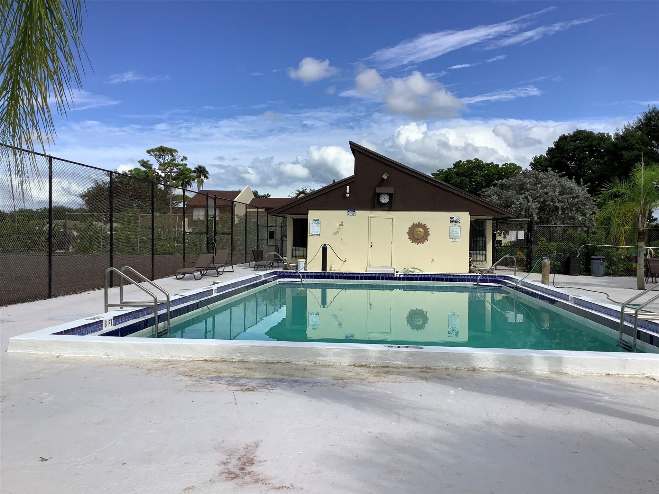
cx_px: 330
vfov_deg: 45.4
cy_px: 247
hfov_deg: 58.4
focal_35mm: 31
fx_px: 590
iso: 25
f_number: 2.4
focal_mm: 3.3
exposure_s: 1/2398
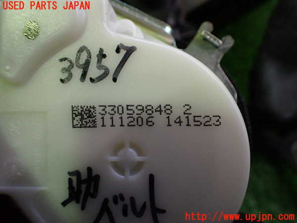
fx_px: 257
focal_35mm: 30
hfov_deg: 60.0
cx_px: 148
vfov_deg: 46.8
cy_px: 112
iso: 500
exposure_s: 1/125
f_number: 2.3
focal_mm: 5.4
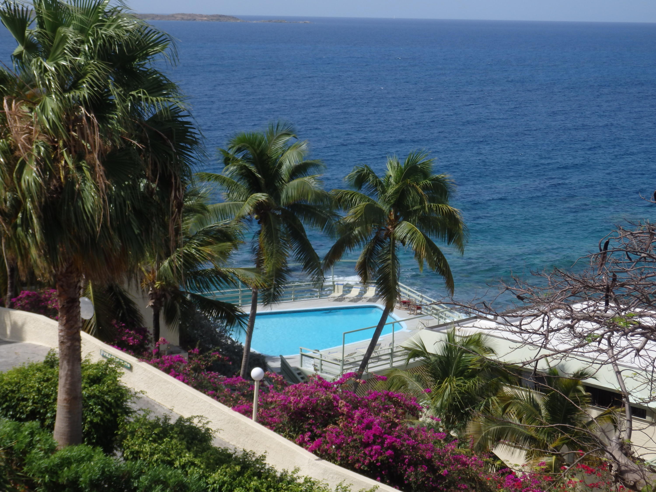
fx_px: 1251
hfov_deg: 29.4
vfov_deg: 22.3
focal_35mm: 66
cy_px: 246
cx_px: 328
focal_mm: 11.9
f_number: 4.4
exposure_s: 1/800
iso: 100
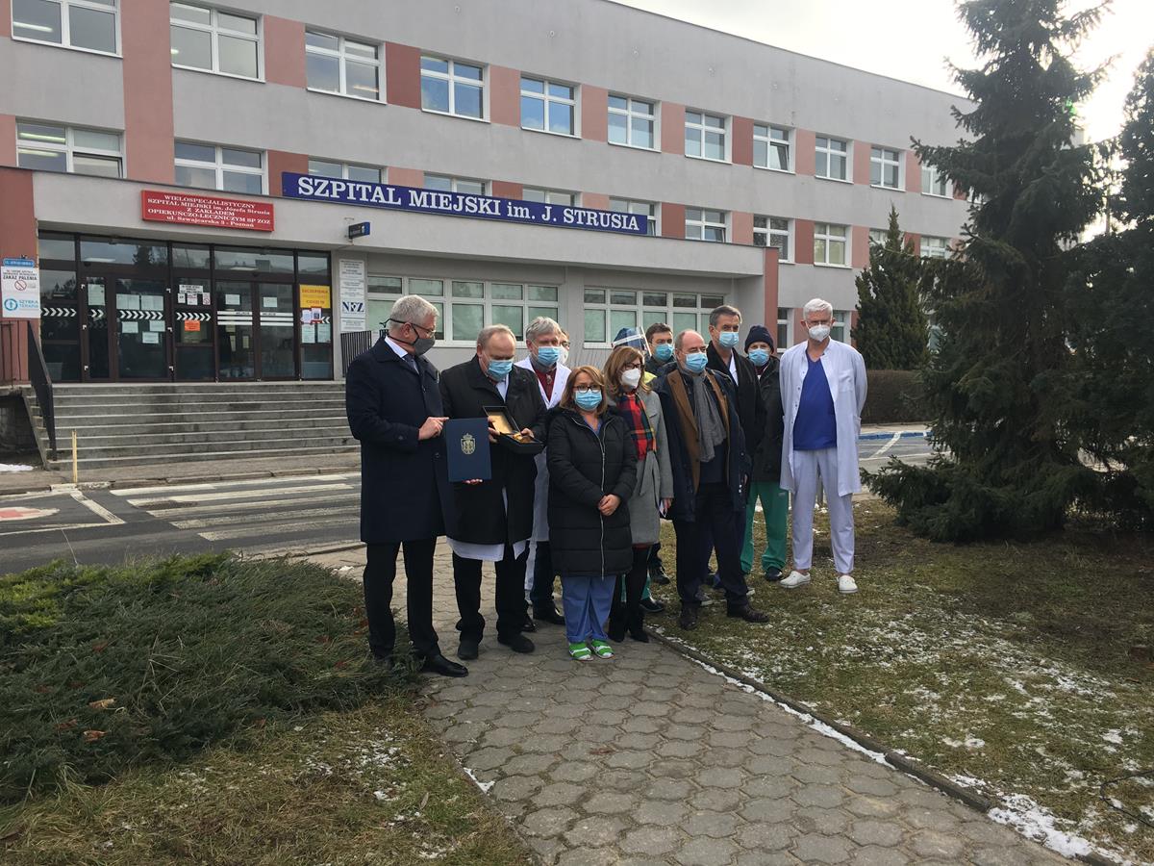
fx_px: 967
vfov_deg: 48.2
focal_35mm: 29
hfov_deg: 61.7
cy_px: 433
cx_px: 577
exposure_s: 1/327
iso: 25
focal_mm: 4.15
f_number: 2.2
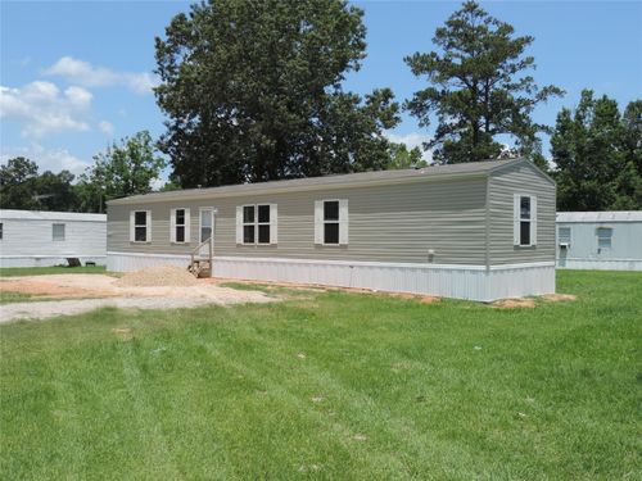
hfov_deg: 55.4
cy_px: 240
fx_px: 612
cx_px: 321
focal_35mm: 33
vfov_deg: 42.9
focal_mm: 5.8
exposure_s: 1/1000
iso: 80
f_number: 3.2
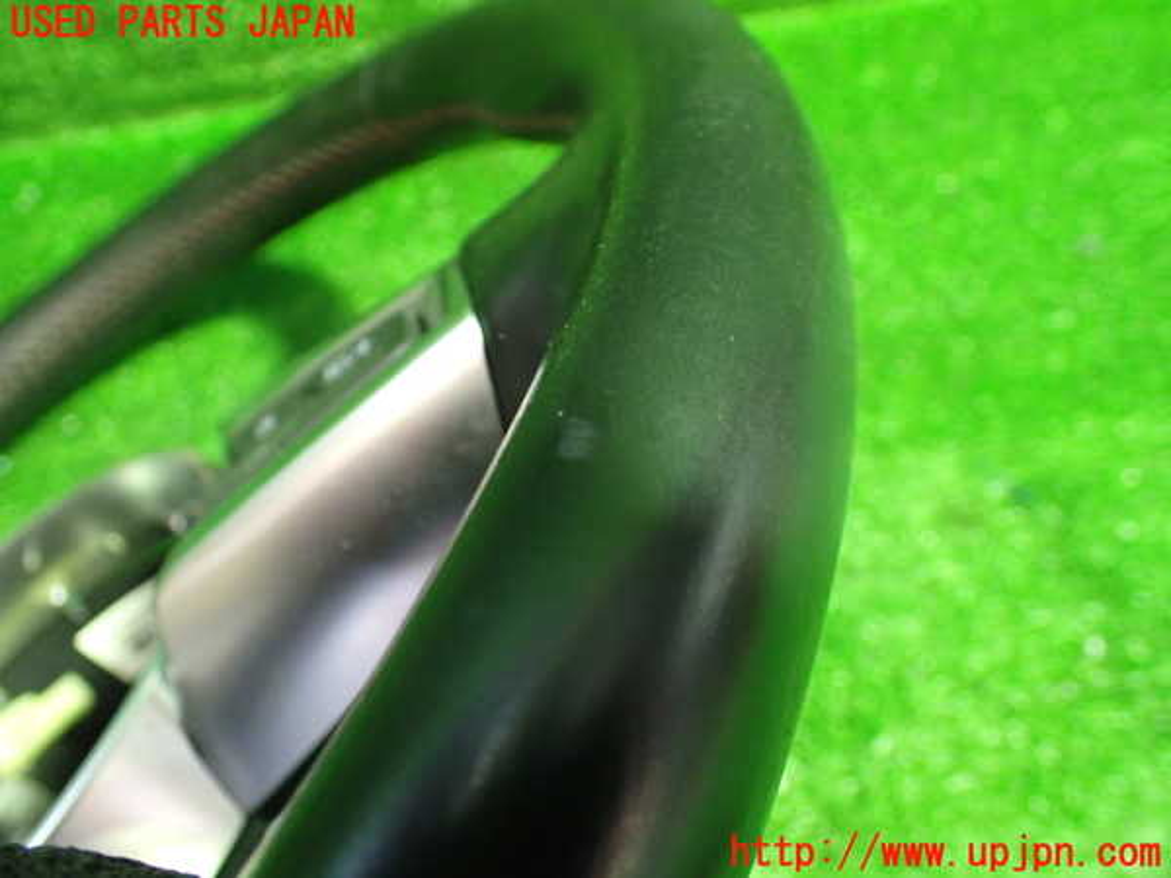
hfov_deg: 60.0
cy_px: 439
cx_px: 586
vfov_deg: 46.8
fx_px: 1015
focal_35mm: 30
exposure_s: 1/30
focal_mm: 5.4
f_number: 2.3
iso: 800
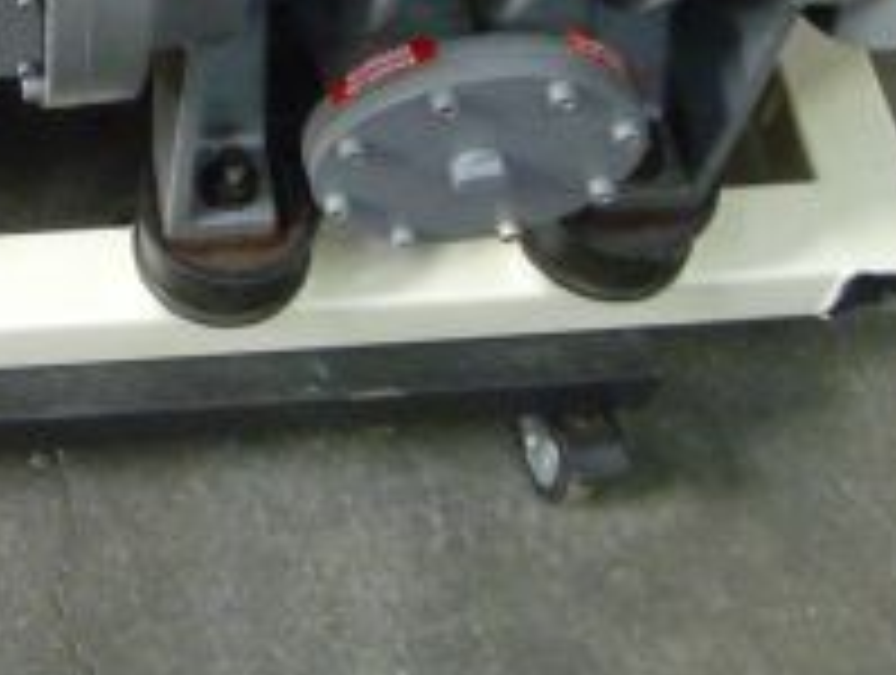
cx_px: -117
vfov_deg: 18.2
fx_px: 1997
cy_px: -148
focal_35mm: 77
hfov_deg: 23.5
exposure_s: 1/10
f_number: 2.2
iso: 400
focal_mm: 4.3
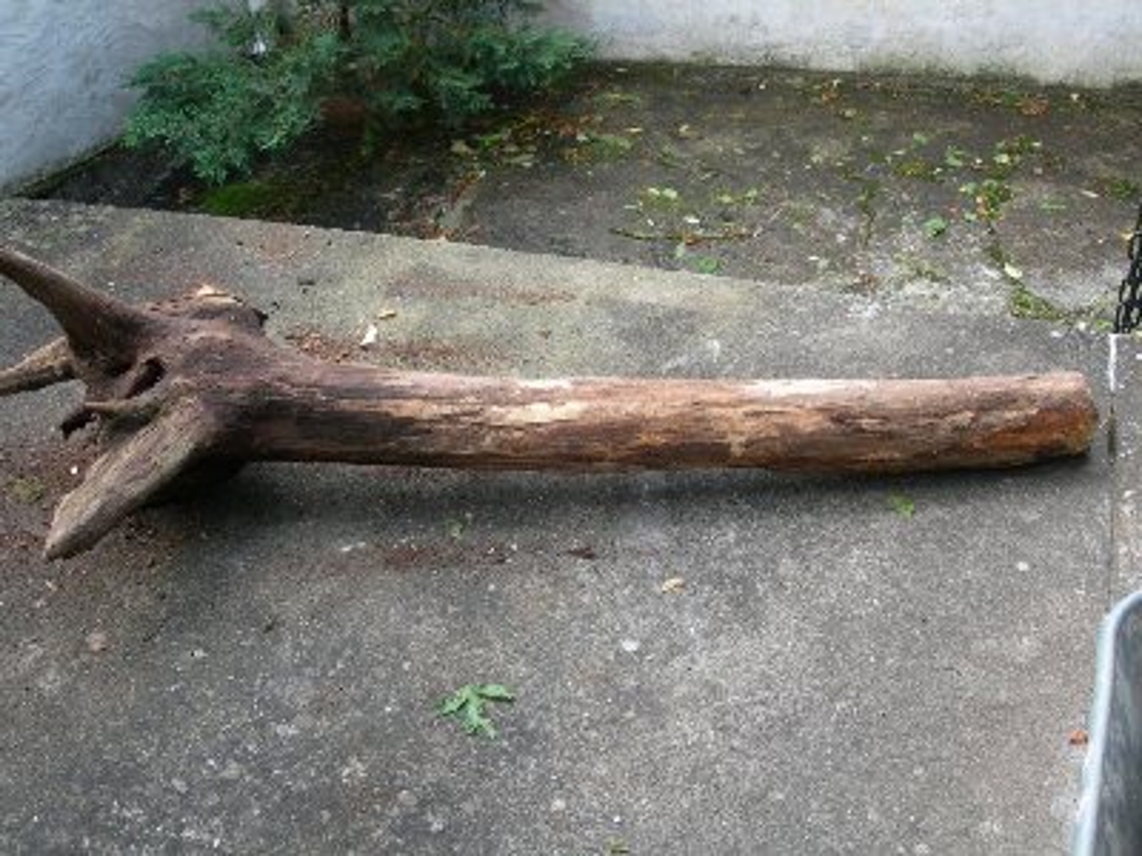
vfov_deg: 37.7
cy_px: 428
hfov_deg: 49.0
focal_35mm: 38
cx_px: 571
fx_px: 1254
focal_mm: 7.8
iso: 50
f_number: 4.8
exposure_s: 1/65.2
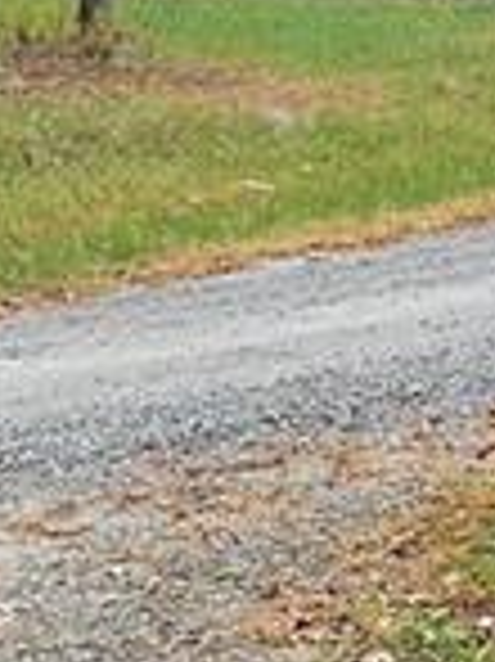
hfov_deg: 9.2
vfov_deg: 13.0
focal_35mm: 152
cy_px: 275
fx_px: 2902
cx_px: 958
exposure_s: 1/132
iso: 16
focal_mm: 3
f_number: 1.8
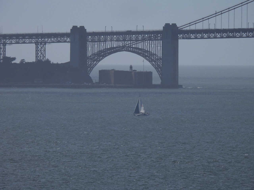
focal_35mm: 600
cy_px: 95
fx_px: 4403
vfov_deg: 2.5
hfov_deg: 3.3
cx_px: 127
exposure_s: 1/2000
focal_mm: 107
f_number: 5
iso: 100
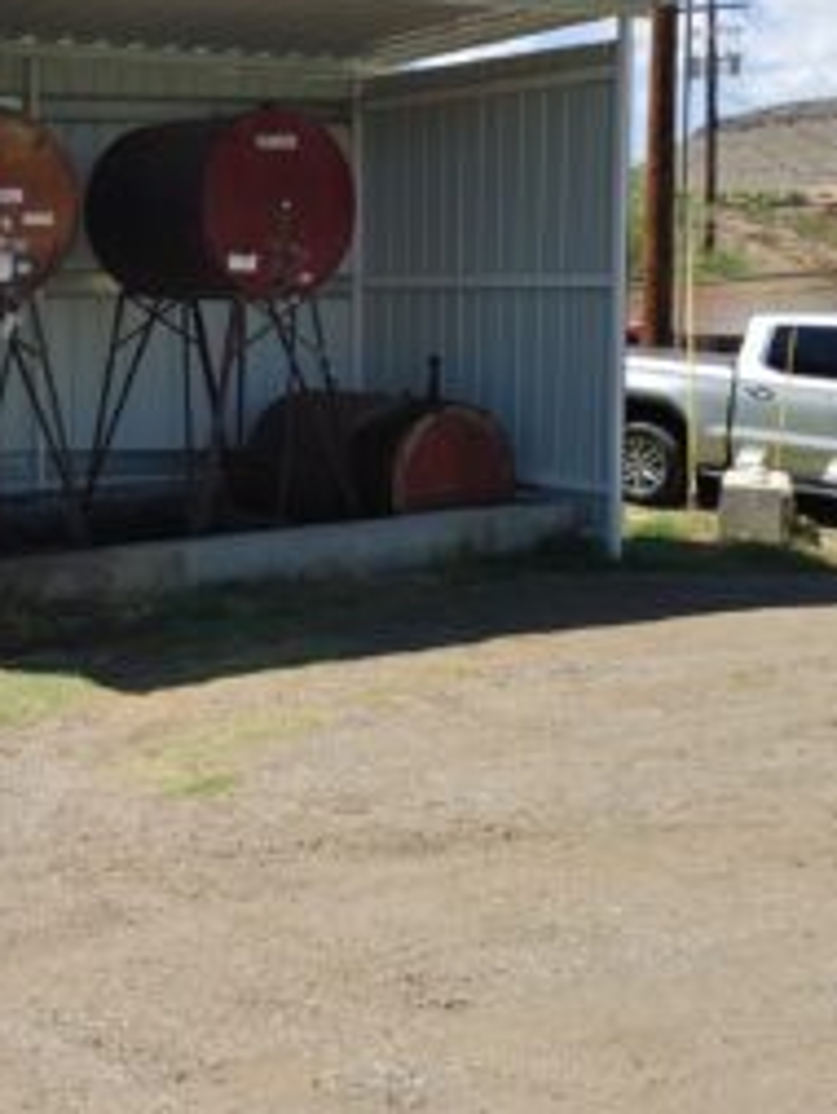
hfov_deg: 27.7
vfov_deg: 36.7
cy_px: 465
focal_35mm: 52
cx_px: 222
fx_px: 1675
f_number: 1.8
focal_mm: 5.58
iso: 50
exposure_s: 1/1887
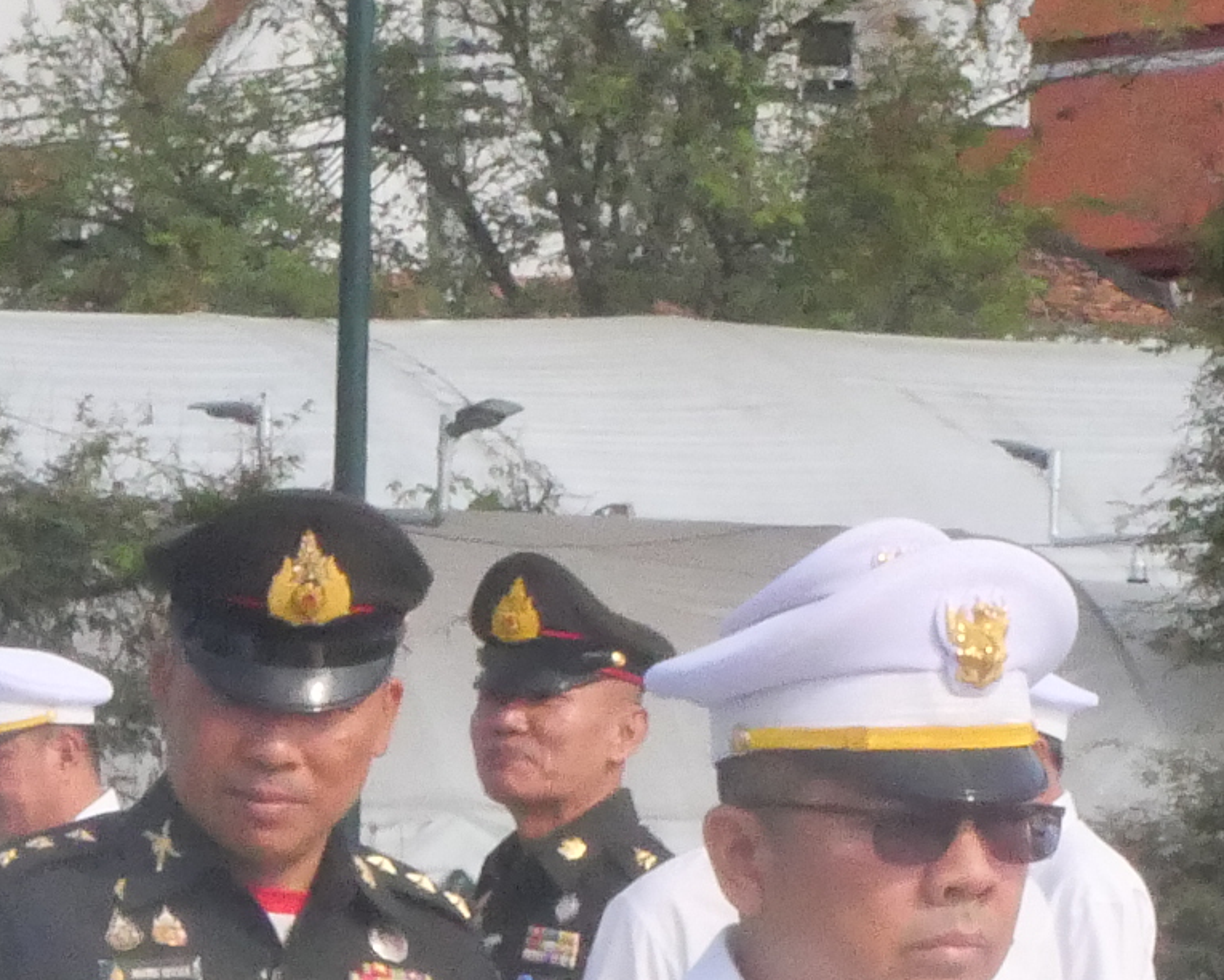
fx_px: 17823
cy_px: 1593
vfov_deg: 3.1
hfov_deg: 3.9
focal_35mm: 492
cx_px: -962
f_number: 22
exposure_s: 1/1000
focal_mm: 52
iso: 4000
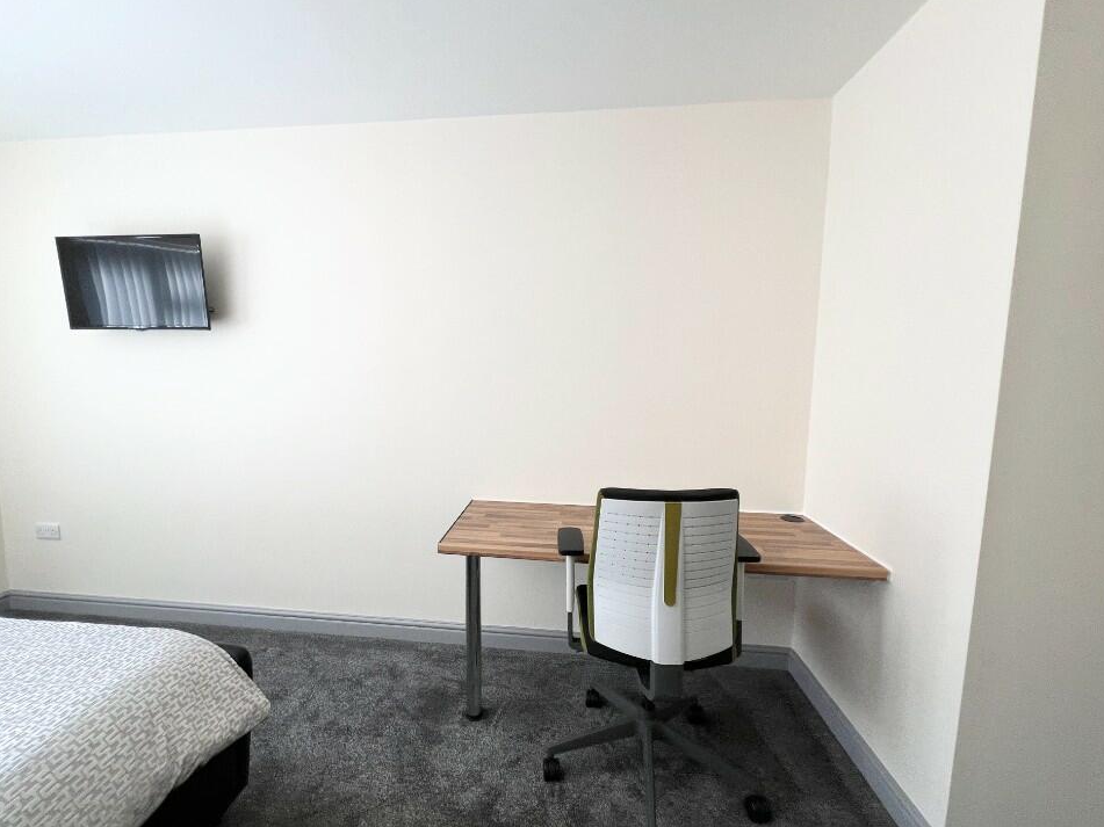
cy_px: 420
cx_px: 515
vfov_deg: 85.7
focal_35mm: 14
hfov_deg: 101.9
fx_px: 446
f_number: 1.8
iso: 64
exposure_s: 1/99
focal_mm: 1.57
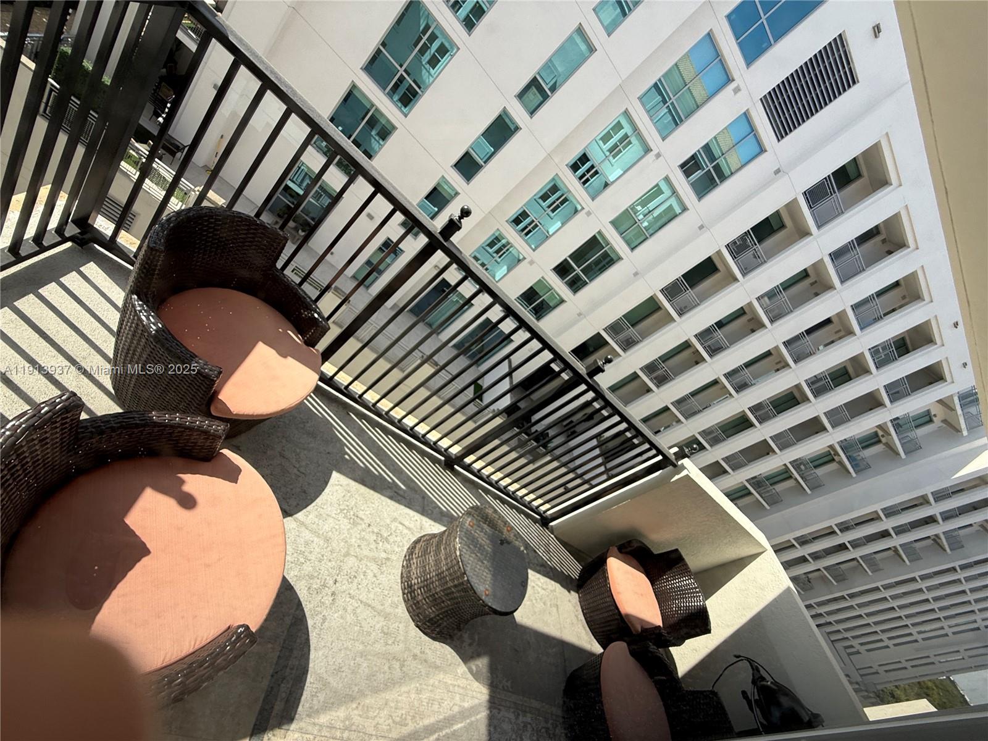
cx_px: 494
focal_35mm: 14
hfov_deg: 102.1
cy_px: 370
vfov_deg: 85.7
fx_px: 400
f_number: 2.2
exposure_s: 1/510
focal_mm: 2.22
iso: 50
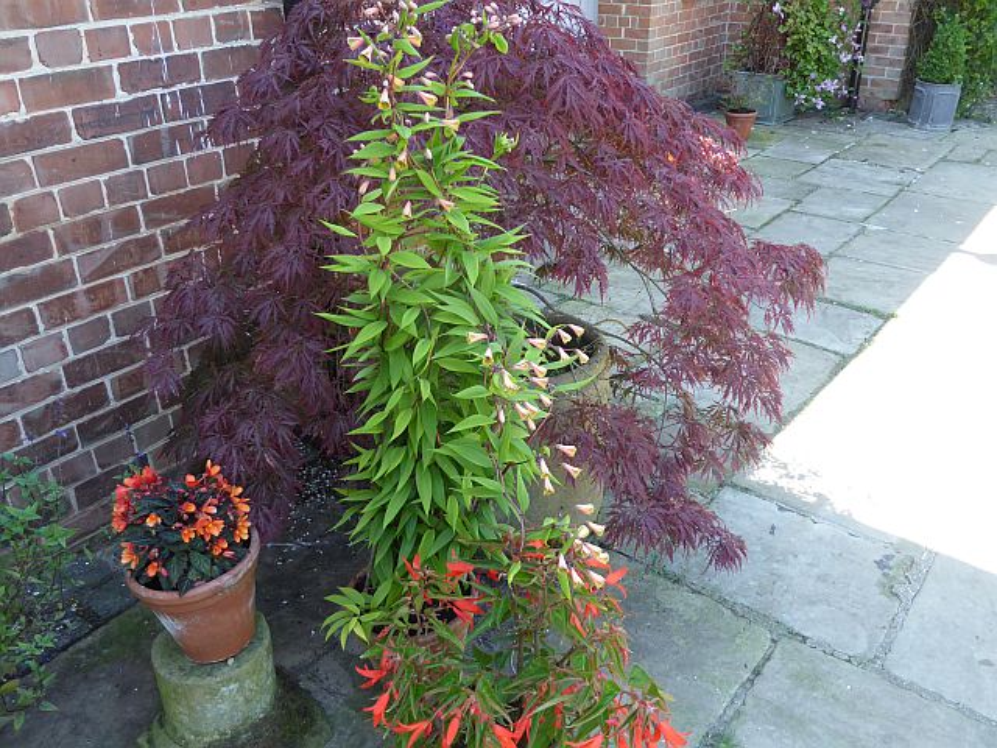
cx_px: 498
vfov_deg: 45.4
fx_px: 893
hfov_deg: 58.4
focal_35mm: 31
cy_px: 374
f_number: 3.5
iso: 160
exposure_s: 1/60
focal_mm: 5.4
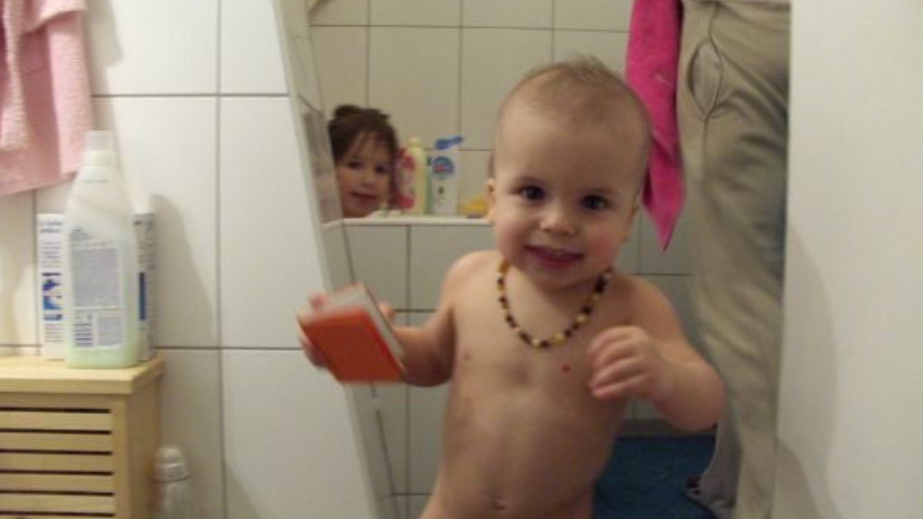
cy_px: 283
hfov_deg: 51.6
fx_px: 954
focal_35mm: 39
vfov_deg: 30.4
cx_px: 464
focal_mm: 5.8
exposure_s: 1/12.5
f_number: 2.6
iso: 200
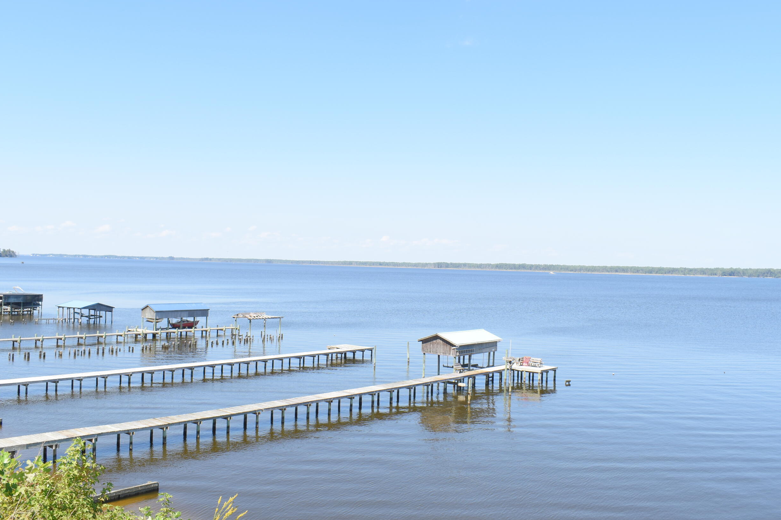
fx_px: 716
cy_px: 241
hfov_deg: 57.2
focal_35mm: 33
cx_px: 368
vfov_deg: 39.9
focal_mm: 18
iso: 200
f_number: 8
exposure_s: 1/250
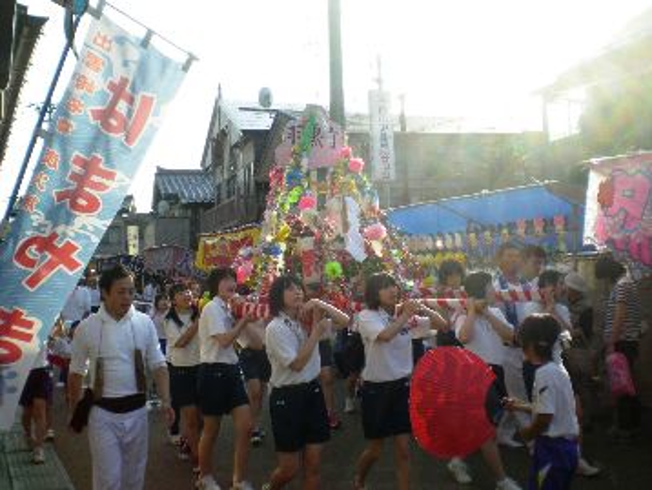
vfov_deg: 37.8
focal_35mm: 38
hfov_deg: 48.9
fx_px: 716
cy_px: 245
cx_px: 326
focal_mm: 6.3
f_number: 4.6
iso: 50
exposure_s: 1/229
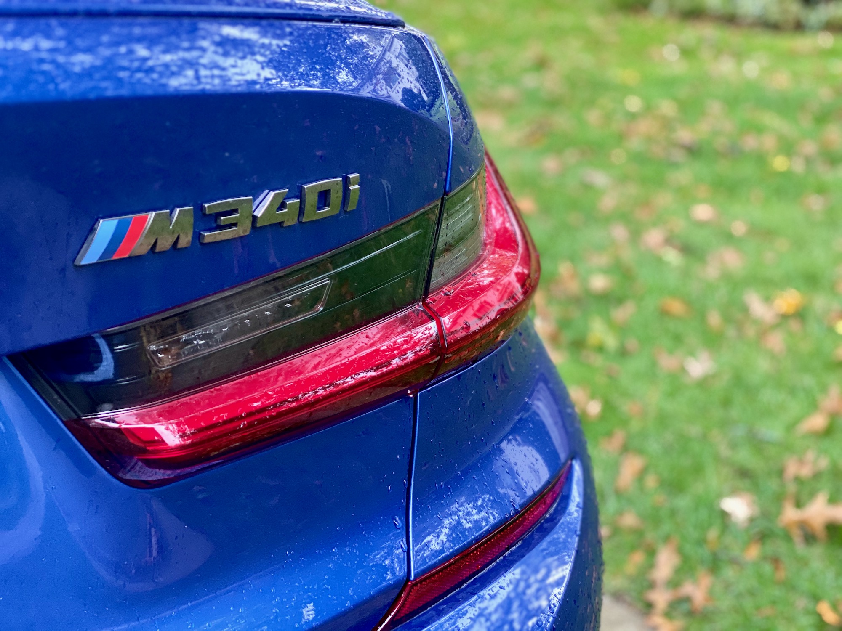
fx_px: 1265
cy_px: 316
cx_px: 421
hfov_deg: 36.8
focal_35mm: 52
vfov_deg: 28.0
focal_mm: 6
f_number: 2
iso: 250
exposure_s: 1/69
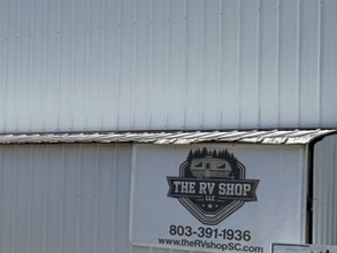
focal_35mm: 82
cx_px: -147
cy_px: 170
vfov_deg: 18.0
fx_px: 799
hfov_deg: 20.8
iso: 100
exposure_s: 1/4673
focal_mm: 6.76
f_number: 1.78
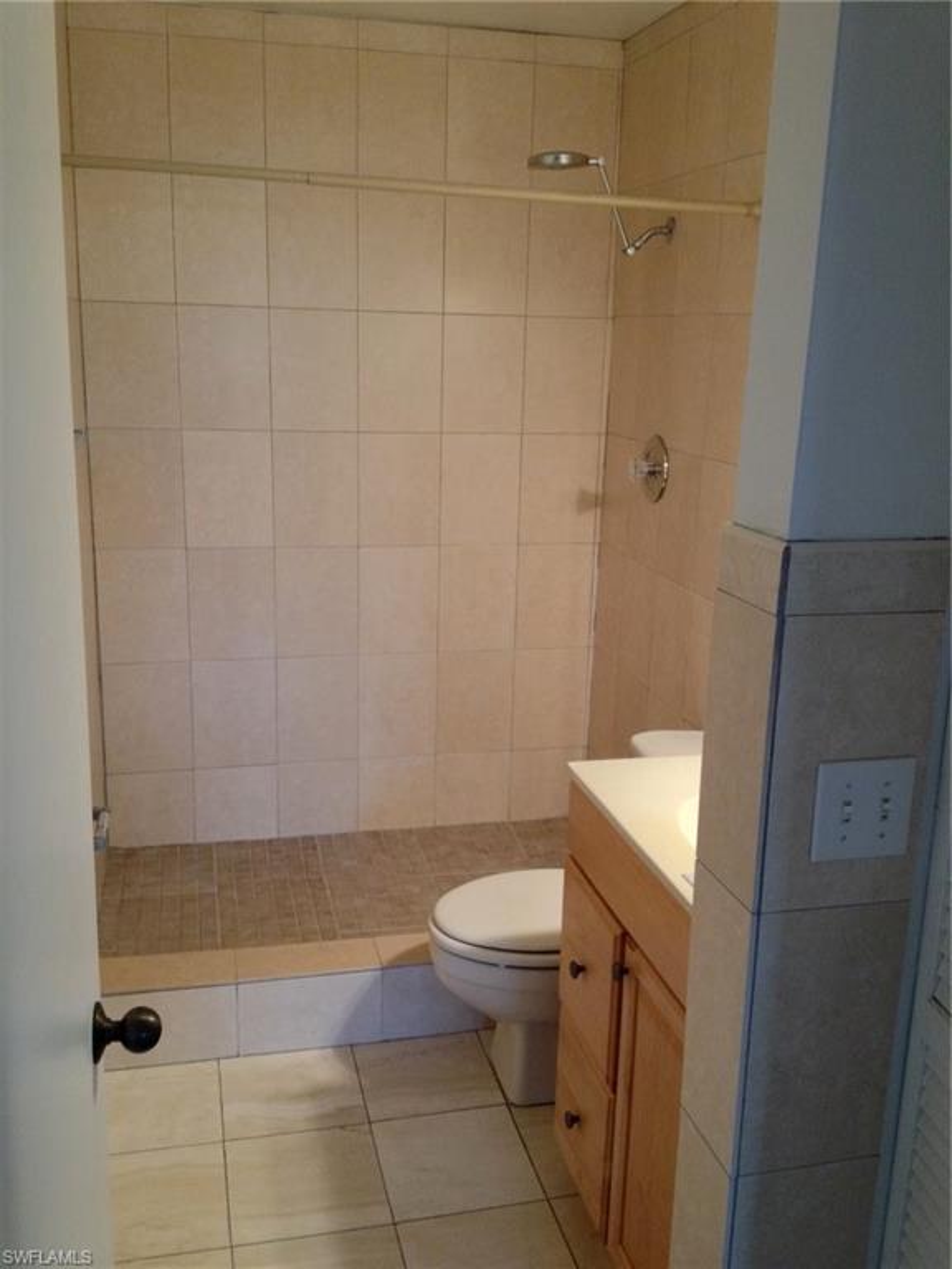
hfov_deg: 40.7
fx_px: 1283
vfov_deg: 52.6
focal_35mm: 35
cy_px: 634
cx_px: 476
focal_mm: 4.28
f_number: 2.4
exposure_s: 1/20
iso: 200
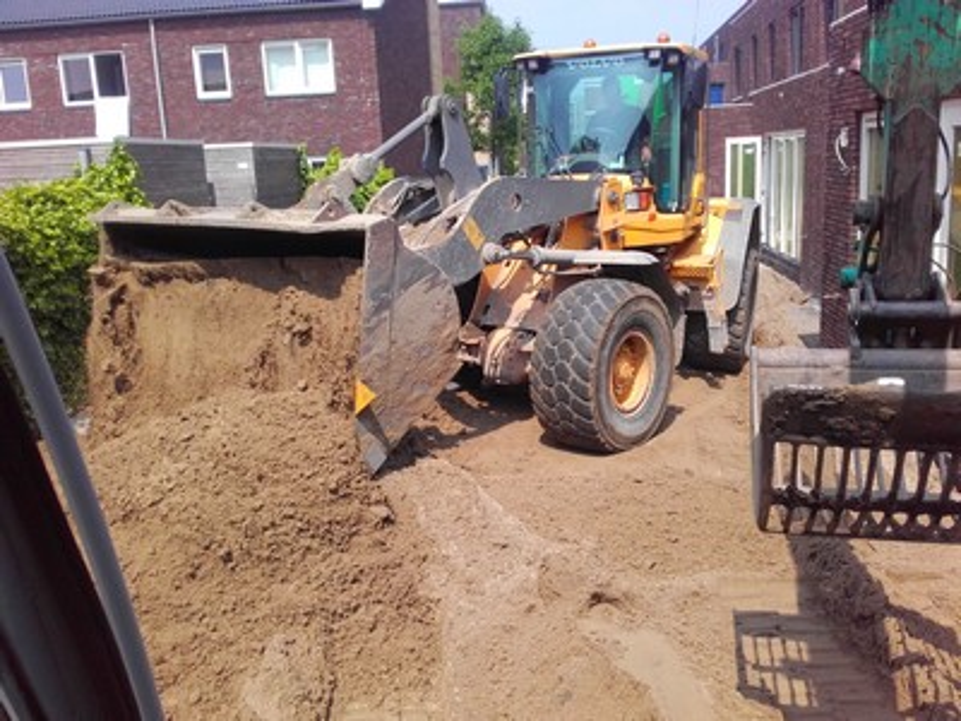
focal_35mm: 31
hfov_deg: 58.4
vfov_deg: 45.4
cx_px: 480
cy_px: 360
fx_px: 861
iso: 50
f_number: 2.2
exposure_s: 1/829
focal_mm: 3.31
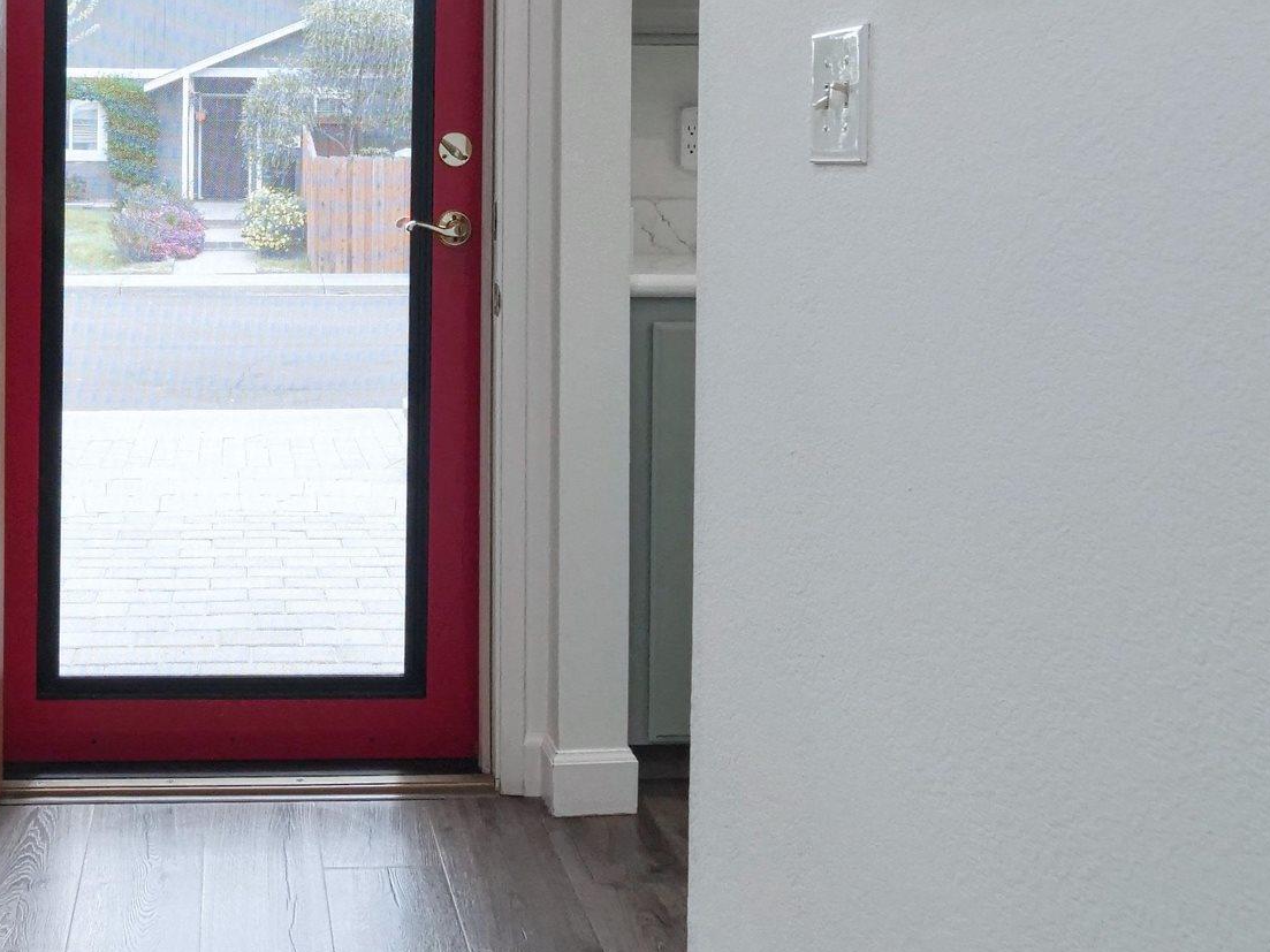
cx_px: 343
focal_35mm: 39
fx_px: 1431
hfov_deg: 46.4
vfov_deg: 35.7
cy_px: 201
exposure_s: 1/160
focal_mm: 7
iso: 800
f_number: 5.6
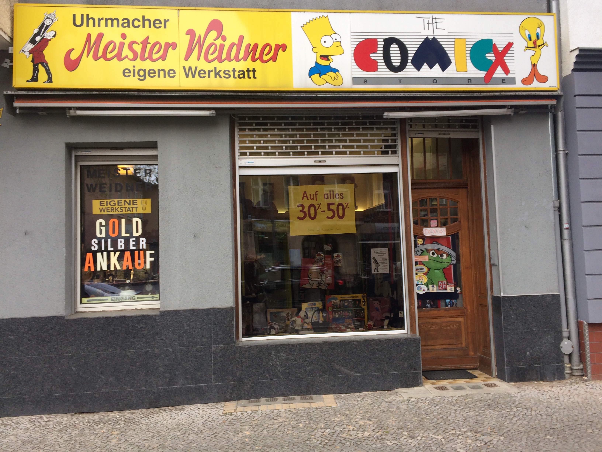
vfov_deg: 48.2
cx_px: 301
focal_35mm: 29
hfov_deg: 61.7
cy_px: 226
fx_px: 504
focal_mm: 4.15
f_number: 2.2
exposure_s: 1/100
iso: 50
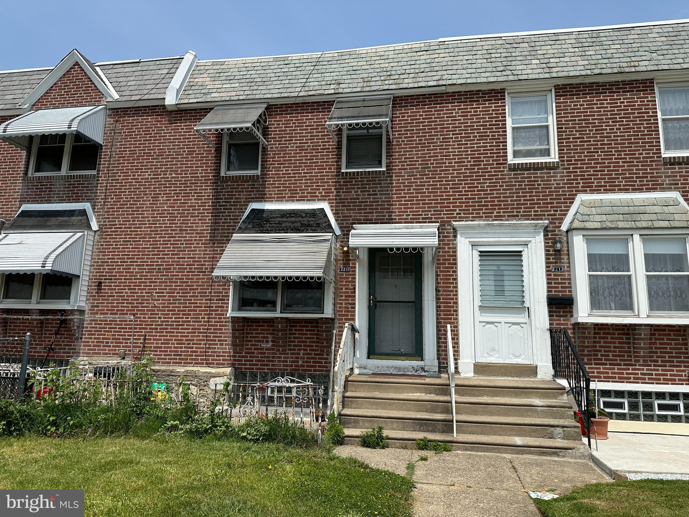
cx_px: 344
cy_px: 258
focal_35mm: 24
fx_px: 478
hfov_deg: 71.6
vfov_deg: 56.8
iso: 80
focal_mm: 6.86
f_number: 1.78
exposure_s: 1/6211
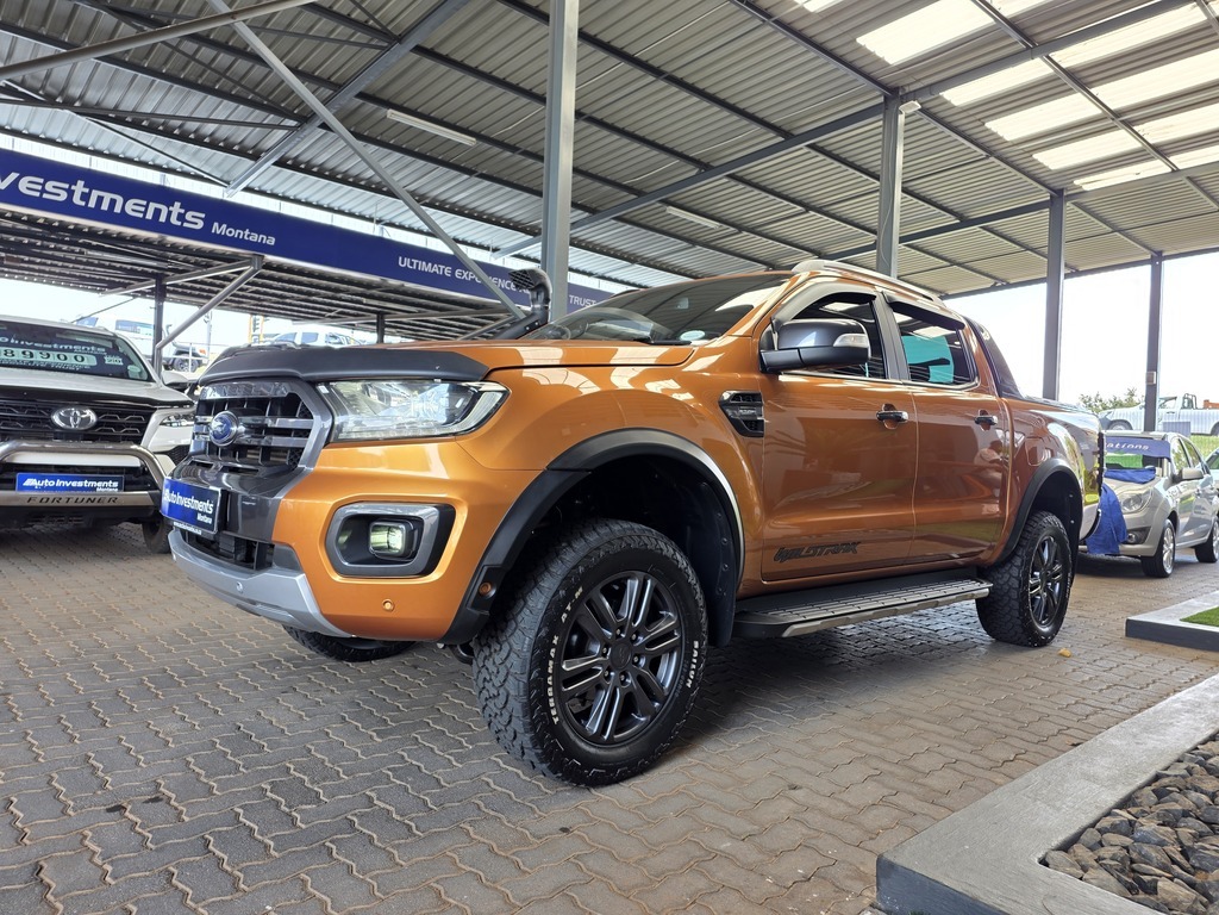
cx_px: 610
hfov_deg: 73.9
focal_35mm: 23
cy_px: 458
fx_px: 810
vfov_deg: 58.9
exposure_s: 1/51.8
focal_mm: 6.25
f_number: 1.7
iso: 20
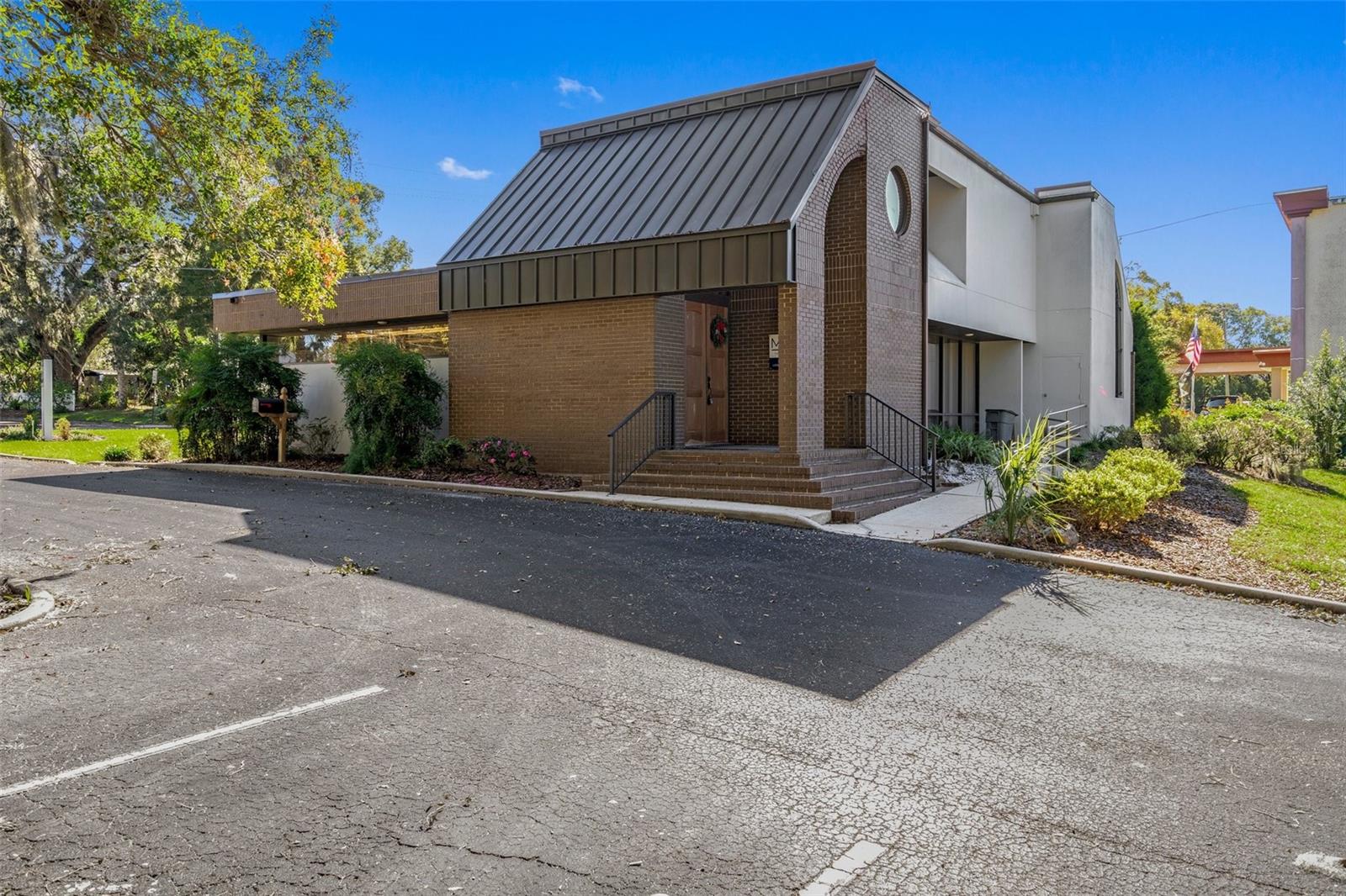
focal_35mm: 26
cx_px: 673
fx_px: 972
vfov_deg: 49.5
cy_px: 448
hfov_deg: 69.4
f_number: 8
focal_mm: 26
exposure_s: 1/25
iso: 320
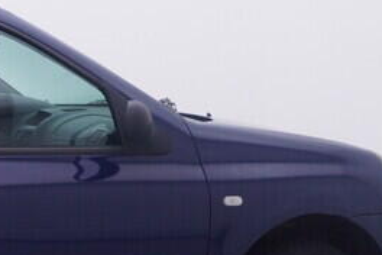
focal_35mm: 123
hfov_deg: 16.0
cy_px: 207
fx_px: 1302
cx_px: -87
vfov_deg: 11.1
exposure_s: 1/80
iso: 200
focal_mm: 15
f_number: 5
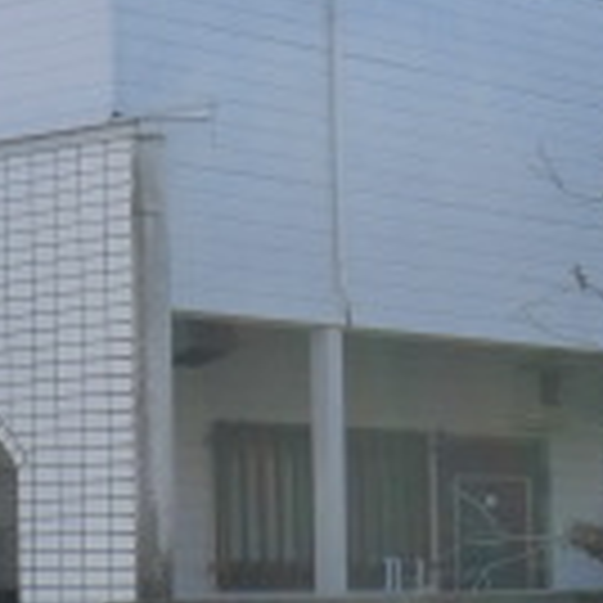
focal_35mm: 143
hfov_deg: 12.1
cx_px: 94
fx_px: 2818
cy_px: 333
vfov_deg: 12.2
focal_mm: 6.1
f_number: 3.6
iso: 80
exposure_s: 1/500
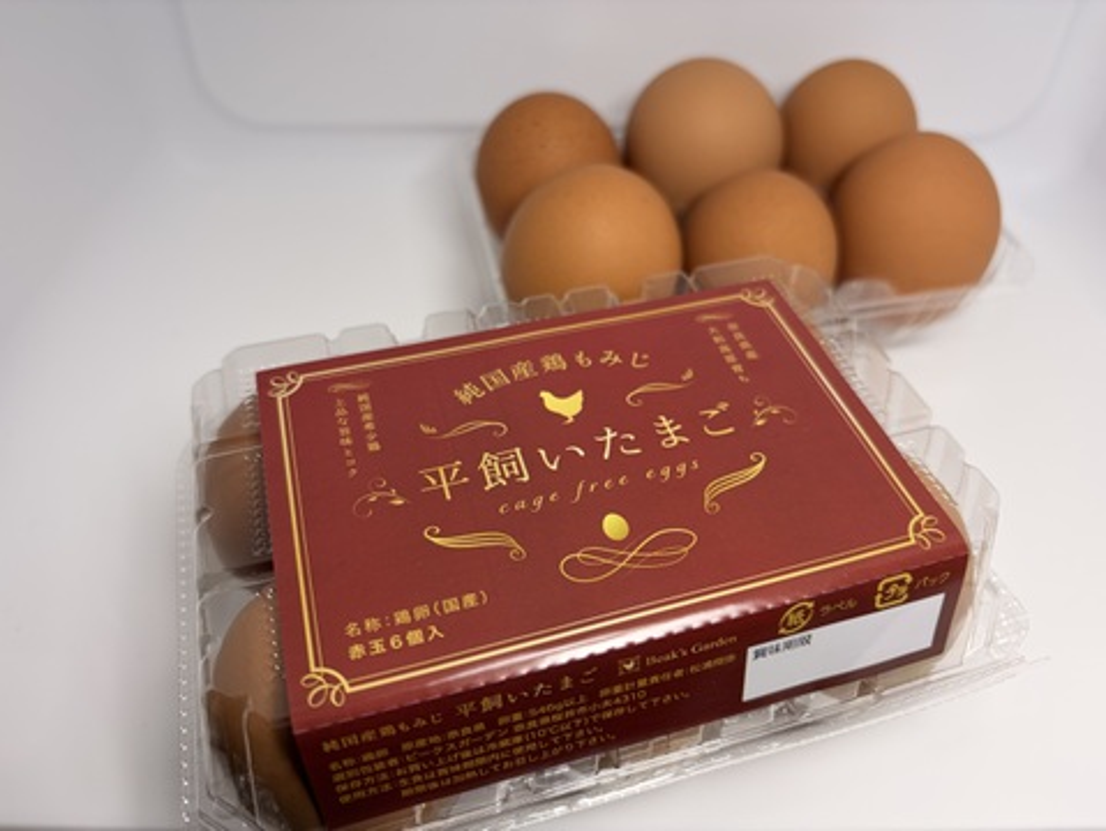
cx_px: 553
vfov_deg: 53.1
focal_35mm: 26
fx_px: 831
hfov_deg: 67.3
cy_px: 416
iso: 50
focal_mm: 5.96
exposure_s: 1/566
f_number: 1.6
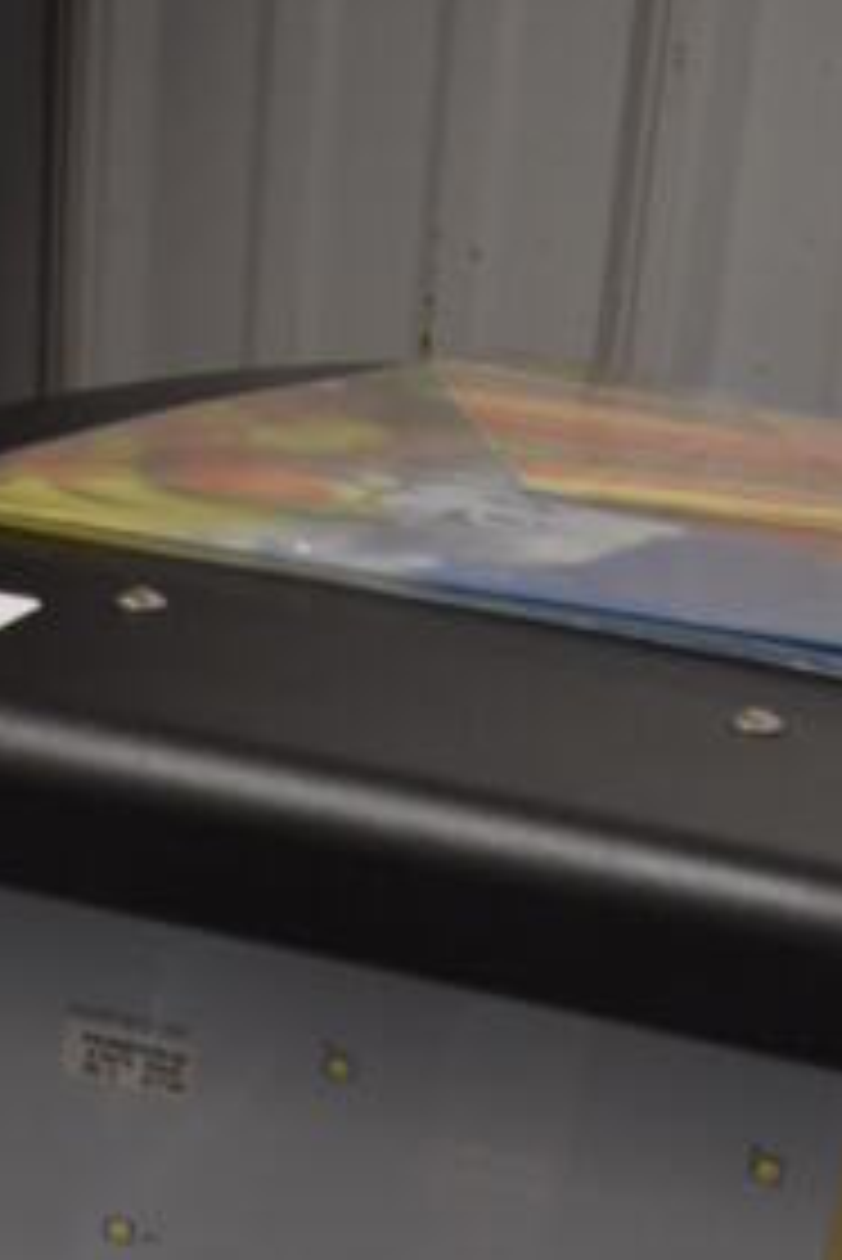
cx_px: 423
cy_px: 2041
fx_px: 3083
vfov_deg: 19.3
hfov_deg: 15.6
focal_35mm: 88
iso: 1100
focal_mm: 18
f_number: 3.5
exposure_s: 1/125
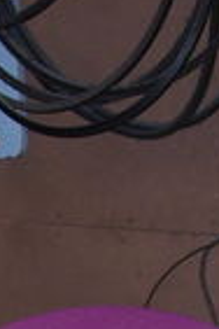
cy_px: 471
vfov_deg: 11.1
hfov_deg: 7.5
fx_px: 1633
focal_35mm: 179
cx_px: -158
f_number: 2.8
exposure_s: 1/64
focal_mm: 7.8
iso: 79
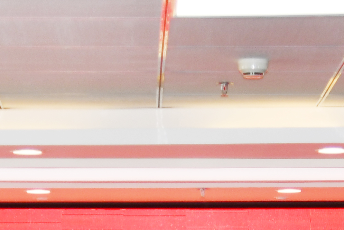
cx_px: 149
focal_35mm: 250
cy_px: 441
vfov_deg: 5.4
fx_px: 2389
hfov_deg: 8.2
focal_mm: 32
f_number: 3.8
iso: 140
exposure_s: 1/250
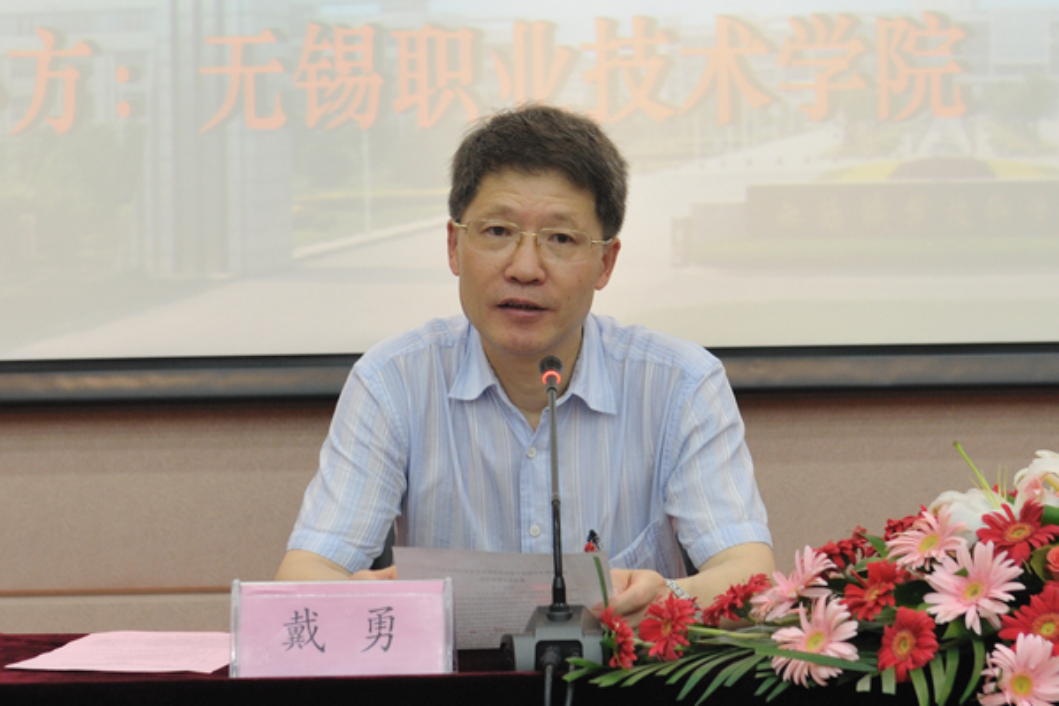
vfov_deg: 21.9
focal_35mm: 62
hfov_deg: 32.4
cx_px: 530
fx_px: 1823
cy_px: 353
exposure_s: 1/80
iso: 1000
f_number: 4.5
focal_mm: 62
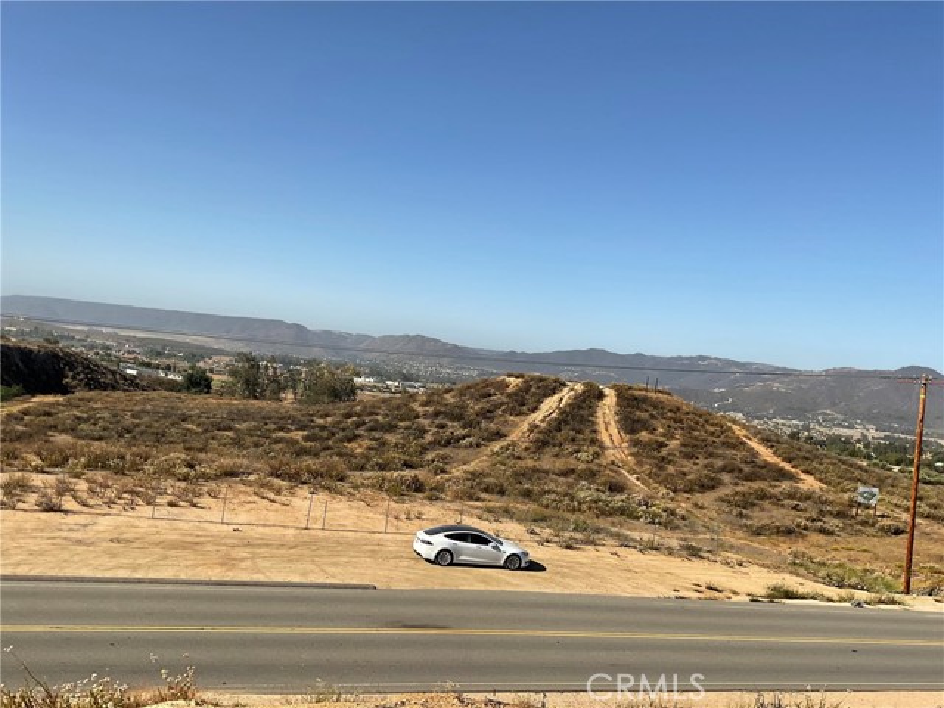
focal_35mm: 29
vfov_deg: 48.2
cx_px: 472
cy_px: 354
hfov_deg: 61.7
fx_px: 791
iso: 20
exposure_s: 1/2801
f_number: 1.8
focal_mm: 3
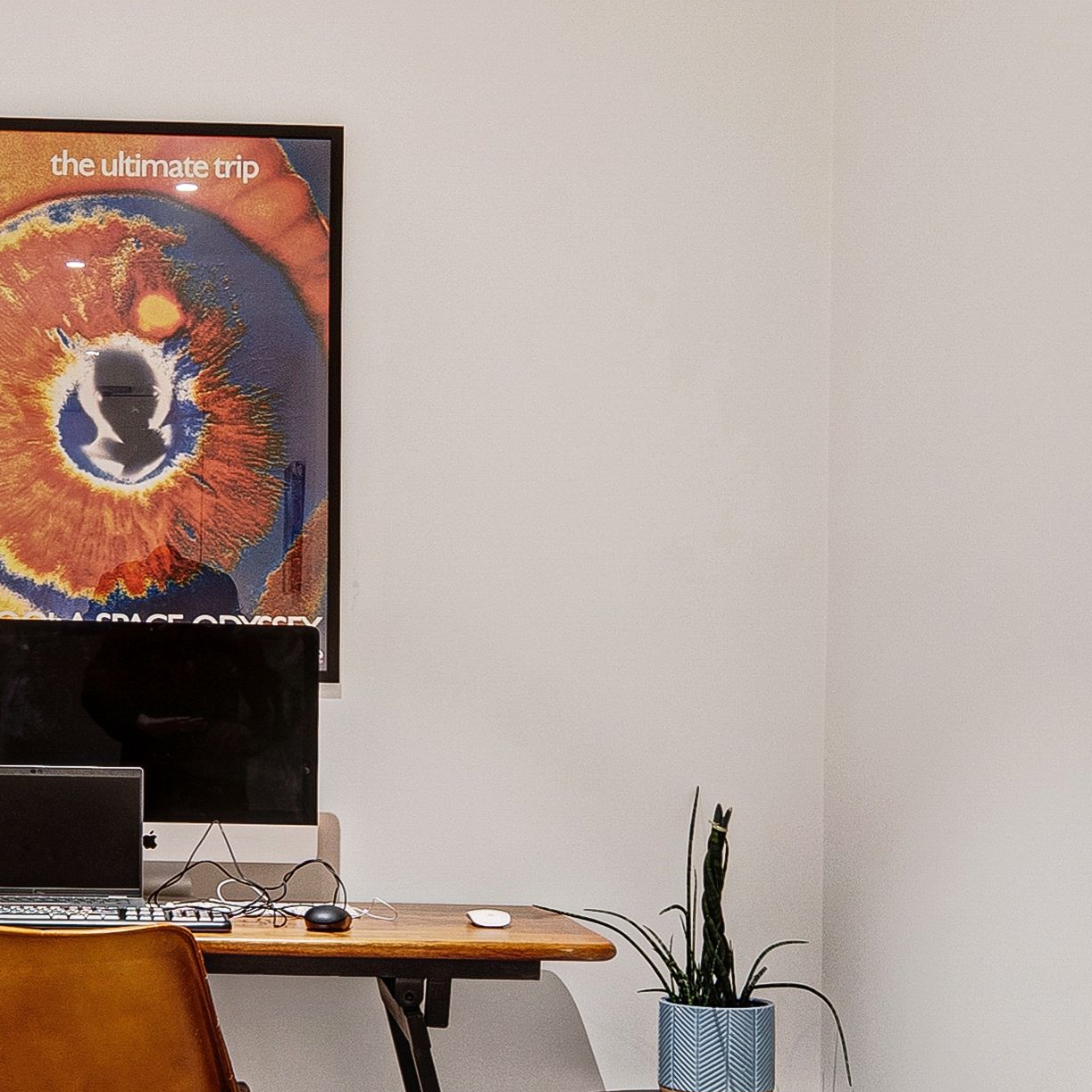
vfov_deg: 30.2
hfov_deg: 30.1
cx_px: 277
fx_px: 1999
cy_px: 773
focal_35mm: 56
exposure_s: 1/20
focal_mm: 19
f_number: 9
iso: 500
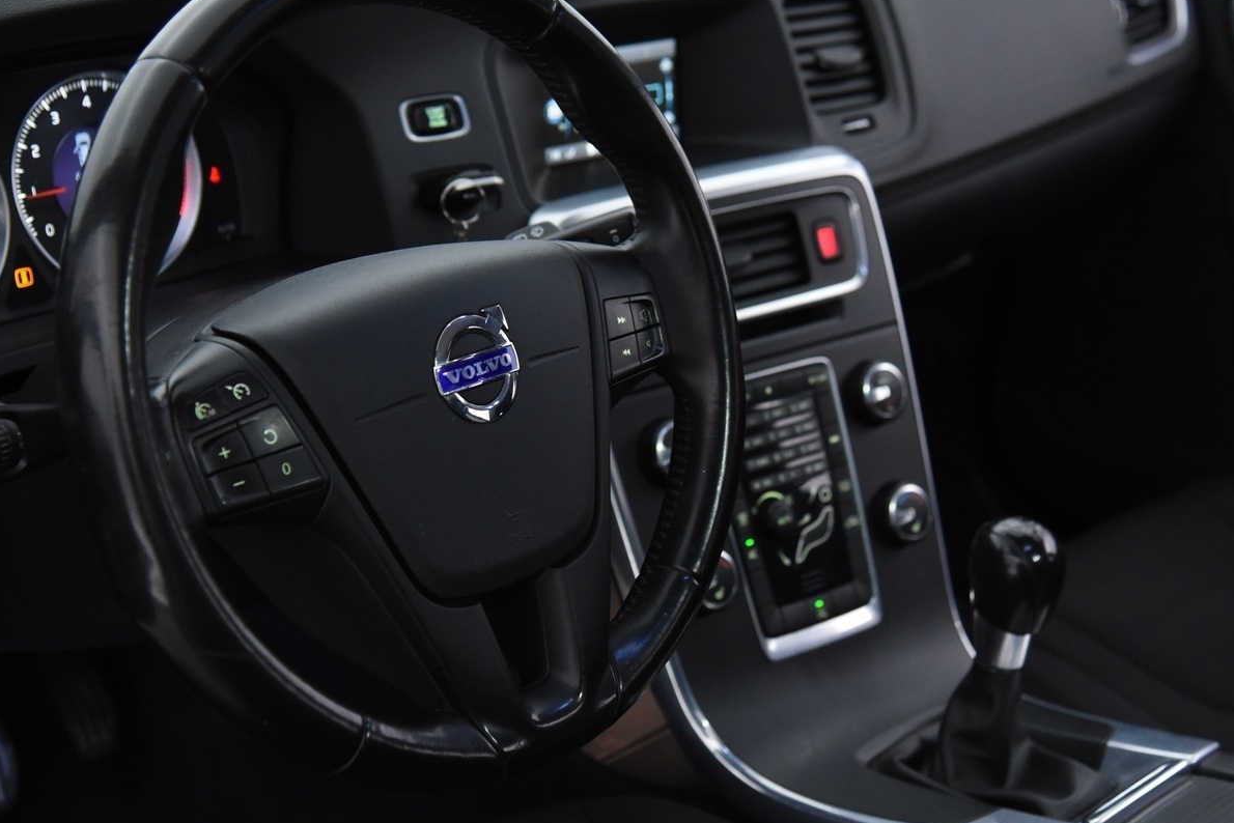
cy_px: 387
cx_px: 553
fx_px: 2331
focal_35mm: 68
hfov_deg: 29.6
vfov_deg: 20.0
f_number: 4
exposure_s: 1/40
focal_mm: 50
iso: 4000
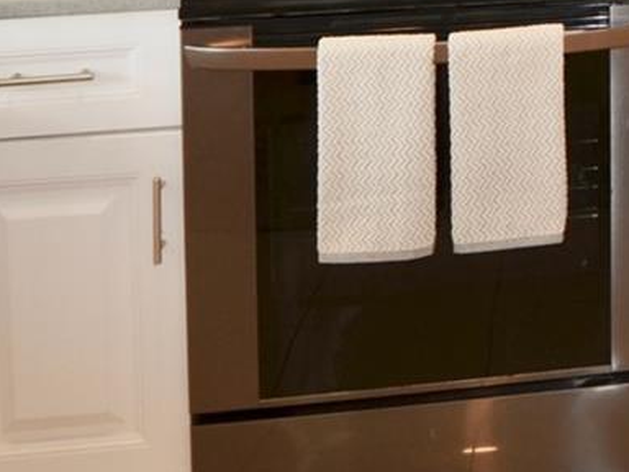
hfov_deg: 13.1
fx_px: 2617
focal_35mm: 144
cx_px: 860
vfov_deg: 9.9
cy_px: -306
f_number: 4.5
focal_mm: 24
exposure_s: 1/80
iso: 200
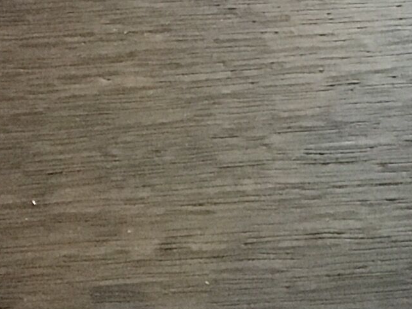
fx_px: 1869
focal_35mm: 157
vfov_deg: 8.6
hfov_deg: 11.3
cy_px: -435
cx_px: 841
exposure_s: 1/20
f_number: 2.4
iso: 200
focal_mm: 3.3
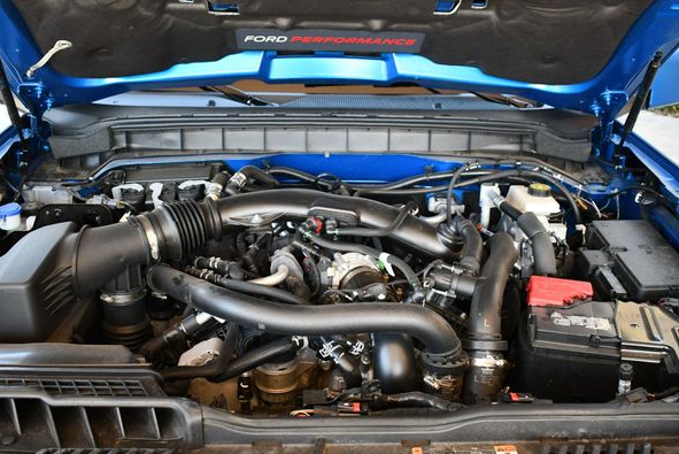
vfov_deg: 34.3
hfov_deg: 49.5
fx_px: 736
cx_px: 342
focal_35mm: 39
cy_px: 226
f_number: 3.5
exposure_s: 1/250
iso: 720
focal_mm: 18
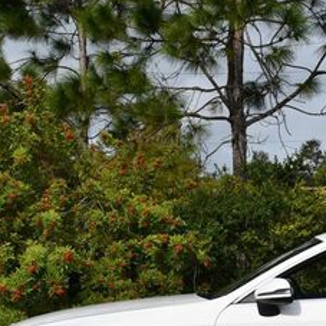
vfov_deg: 10.7
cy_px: 230
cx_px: 353
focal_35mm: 163
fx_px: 1737
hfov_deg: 10.6
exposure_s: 1/400
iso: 100
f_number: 9
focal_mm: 34
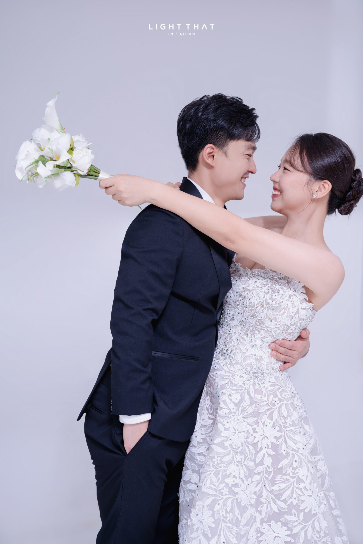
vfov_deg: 42.7
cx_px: 182
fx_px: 696
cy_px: 272
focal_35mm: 46
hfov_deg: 29.2
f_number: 4
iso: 200
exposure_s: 1/200
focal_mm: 46
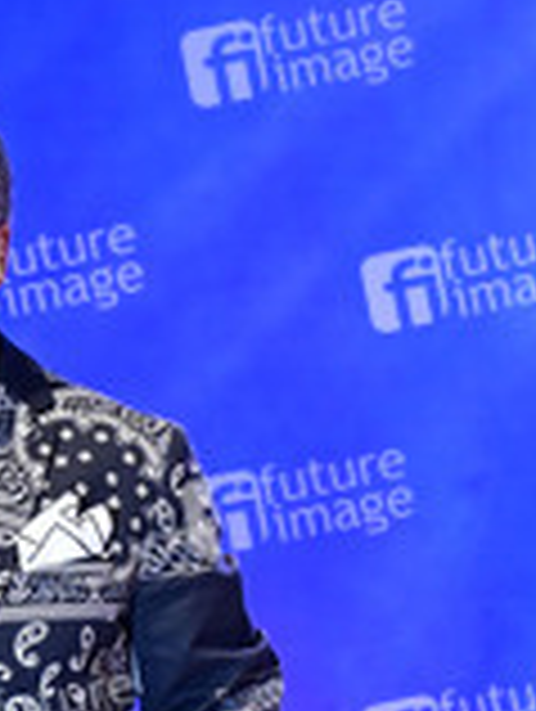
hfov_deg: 2.7
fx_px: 11283
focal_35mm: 548
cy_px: 616
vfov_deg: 3.6
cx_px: -92
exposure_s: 1/200
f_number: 3.2
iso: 2500
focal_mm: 200
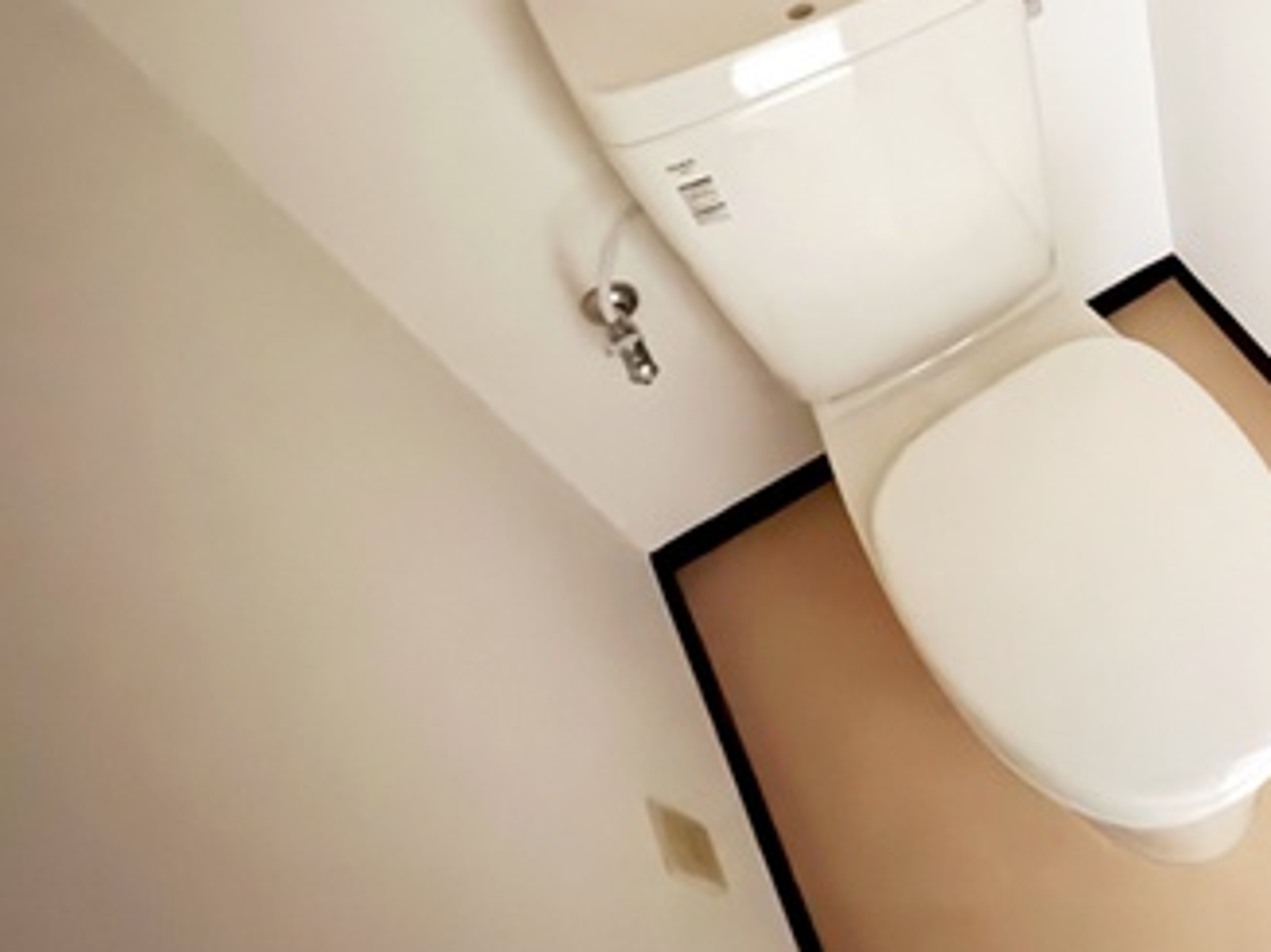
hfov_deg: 50.3
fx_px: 1101
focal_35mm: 30
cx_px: 1228
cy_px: 192
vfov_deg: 44.5
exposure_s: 1/4
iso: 2500
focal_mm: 2.22
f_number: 2.2
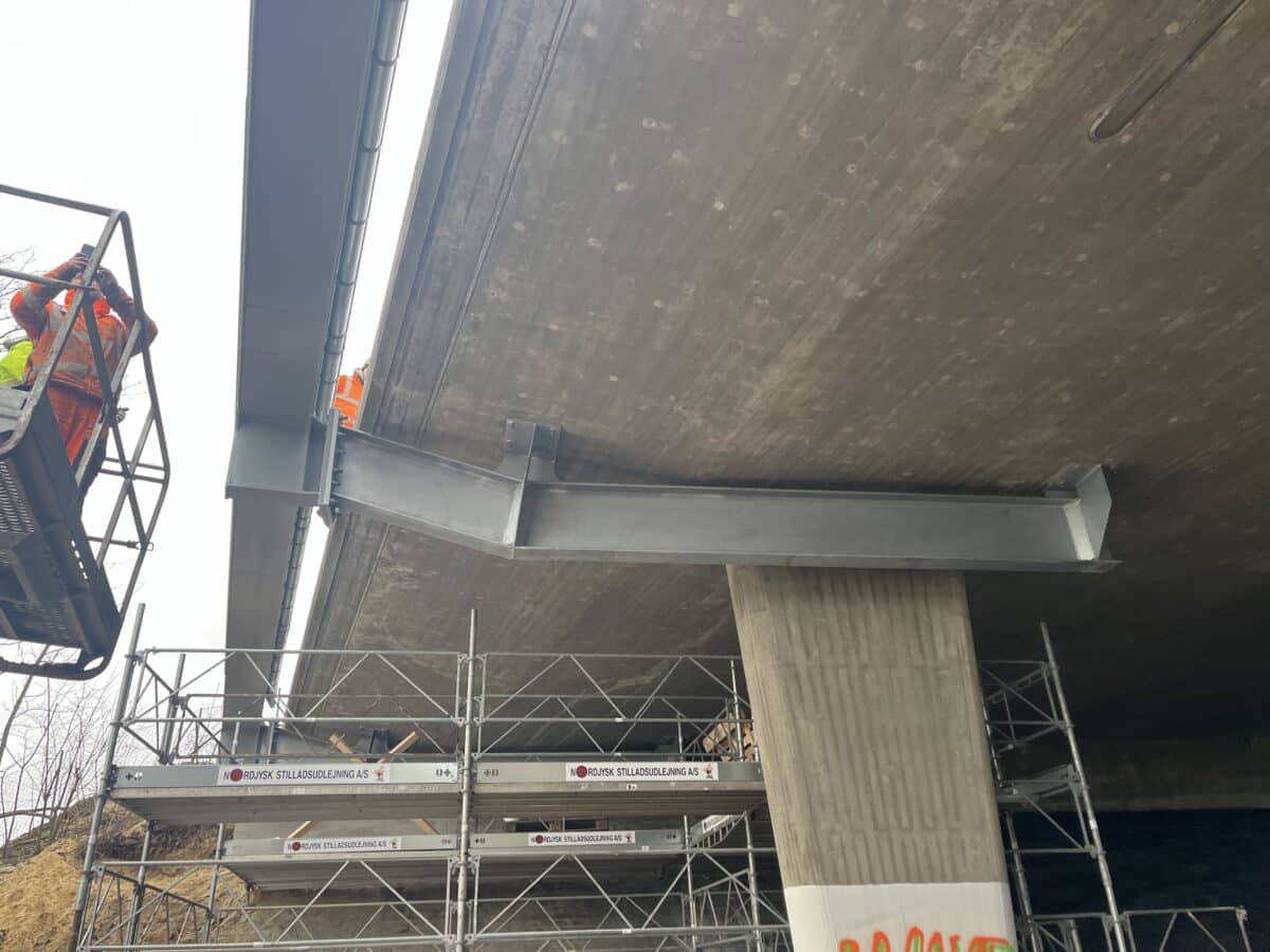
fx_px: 954
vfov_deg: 53.1
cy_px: 476
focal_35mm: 26
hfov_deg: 67.3
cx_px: 635
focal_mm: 5.1
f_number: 1.6
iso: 125
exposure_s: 1/121
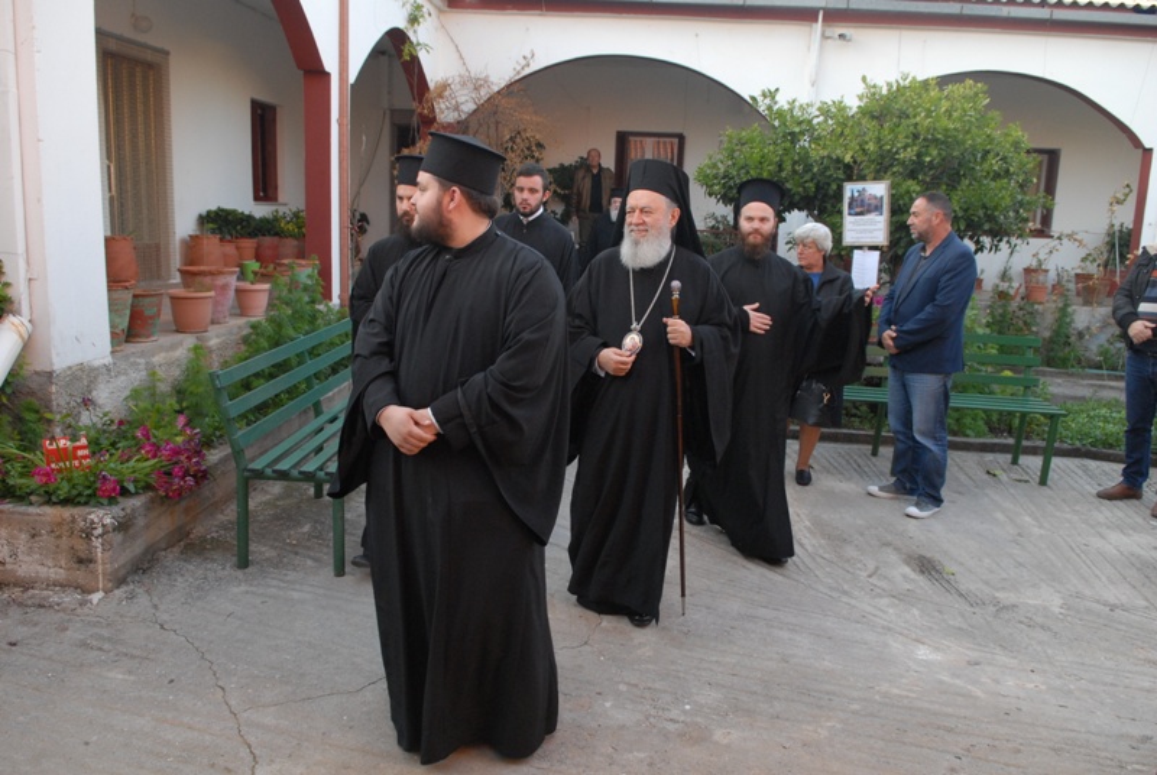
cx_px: 578
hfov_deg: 35.0
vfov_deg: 23.9
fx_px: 1835
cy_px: 388
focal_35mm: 57
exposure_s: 1/125
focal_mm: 38
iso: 500
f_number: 4.5
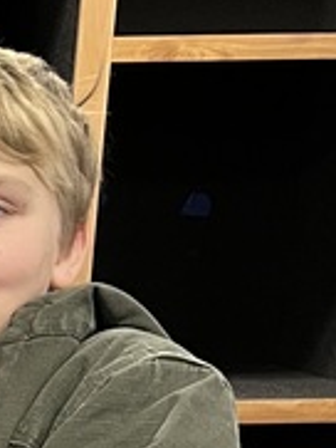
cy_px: 817
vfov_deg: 12.3
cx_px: -509
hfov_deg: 9.0
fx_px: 1900
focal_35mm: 147
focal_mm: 5.1
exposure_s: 1/60
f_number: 1.6
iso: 320
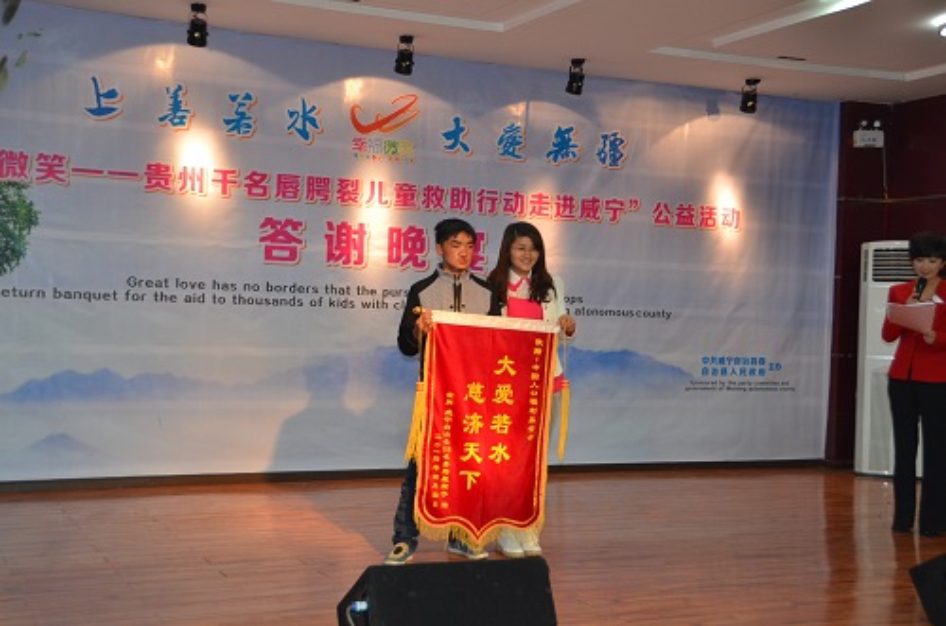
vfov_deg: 27.9
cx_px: 473
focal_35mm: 48
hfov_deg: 41.2
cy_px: 313
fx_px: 1259
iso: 800
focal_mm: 32
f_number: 4.2
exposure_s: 1/60
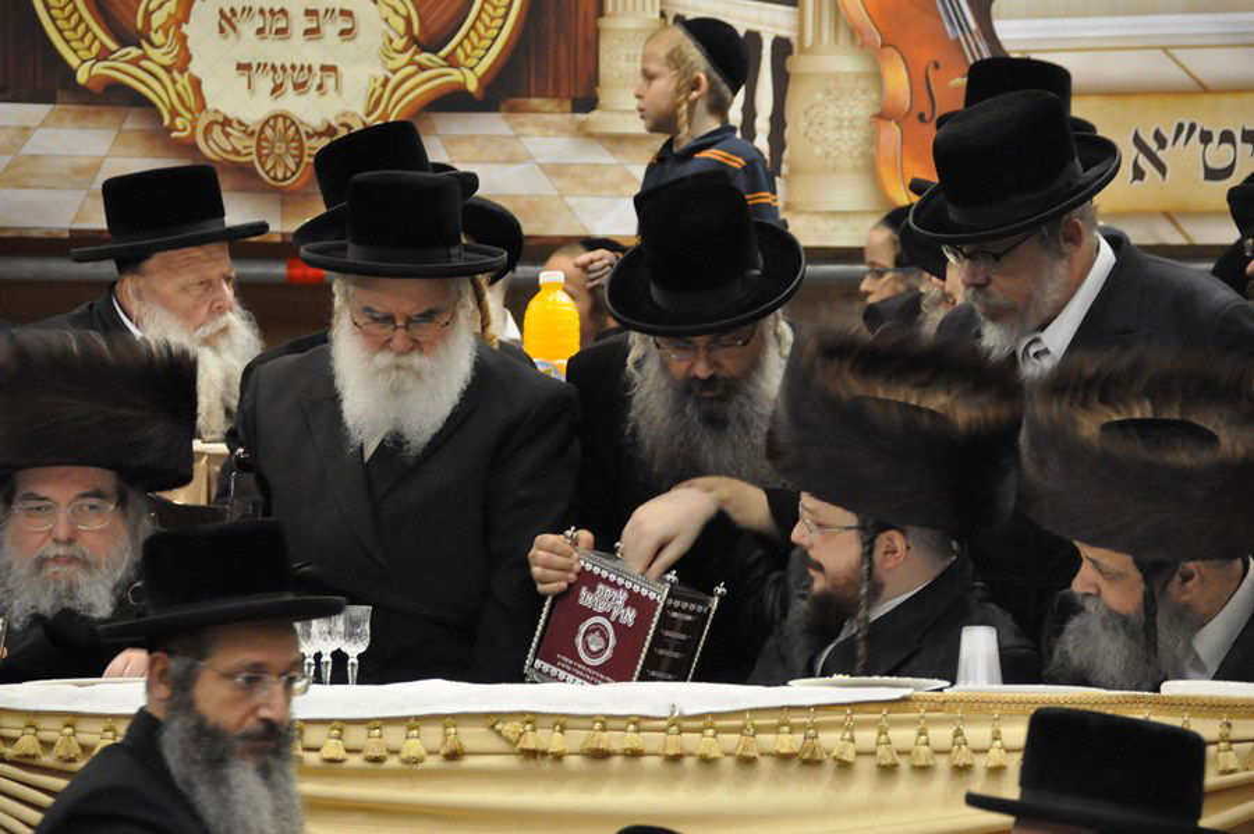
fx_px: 7568
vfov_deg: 6.3
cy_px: 417
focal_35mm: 218
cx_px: 627
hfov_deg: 9.5
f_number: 5.6
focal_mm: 145
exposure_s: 1/50
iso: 2000
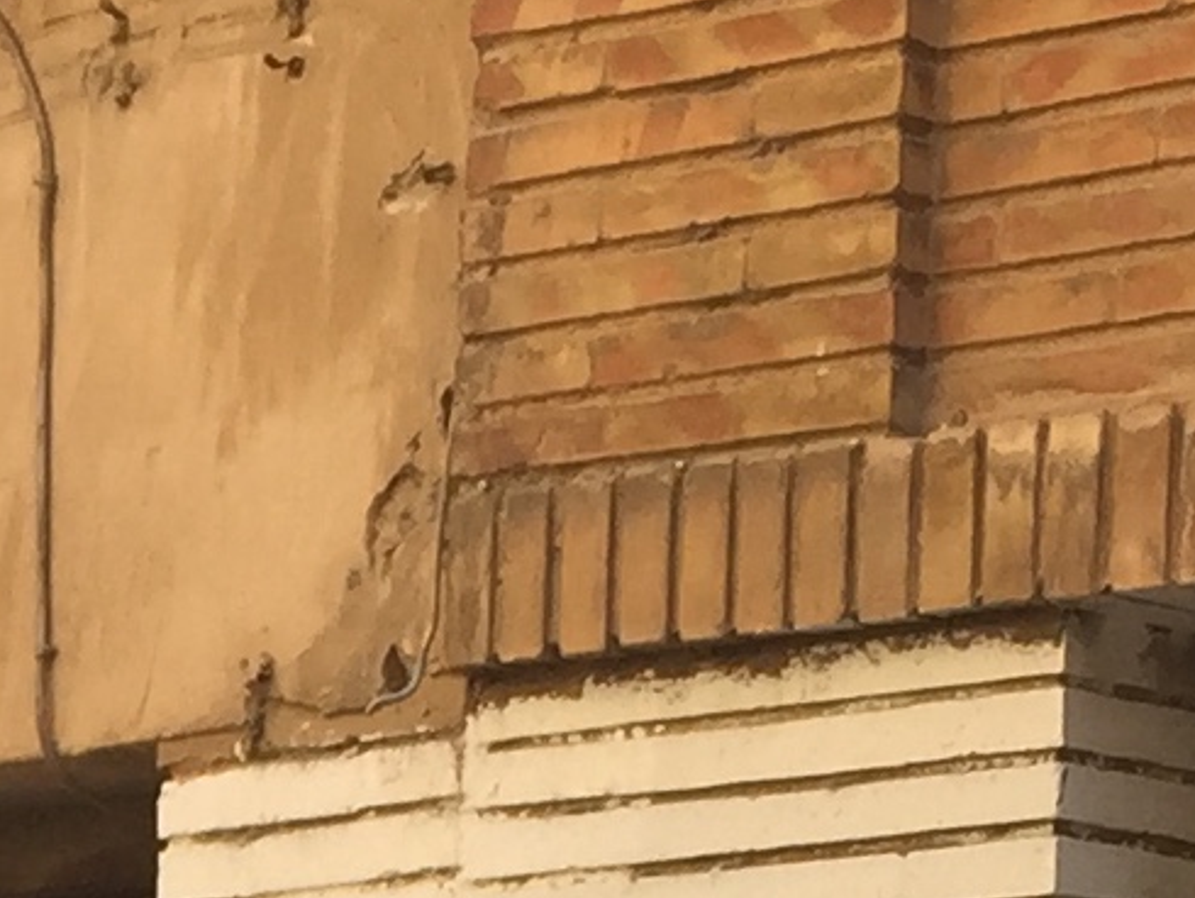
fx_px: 6666
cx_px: -783
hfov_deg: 9.8
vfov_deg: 7.2
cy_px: 2289
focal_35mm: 193
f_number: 2.2
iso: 32
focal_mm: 4.15
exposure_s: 1/321
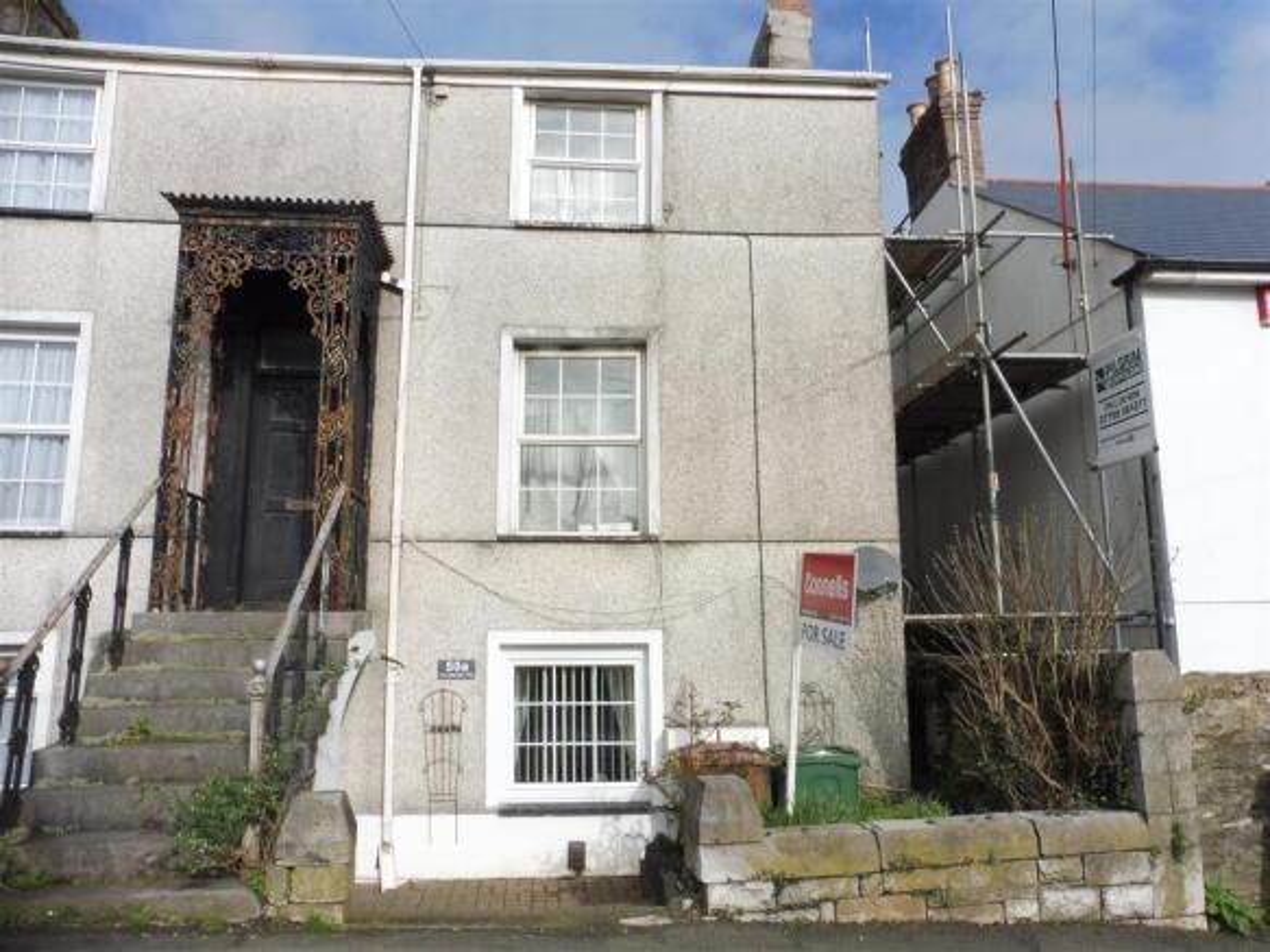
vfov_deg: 56.8
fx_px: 880
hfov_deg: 71.6
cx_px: 635
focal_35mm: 24
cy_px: 476
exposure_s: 1/1600
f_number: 4
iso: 100
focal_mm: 4.3
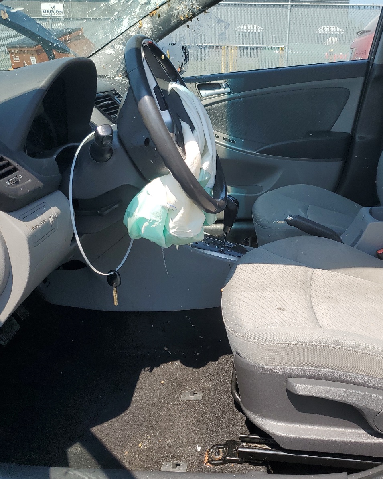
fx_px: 482
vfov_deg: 52.8
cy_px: 239
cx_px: 237
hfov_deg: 43.0
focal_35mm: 34
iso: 50
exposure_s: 1/1667
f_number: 1.5
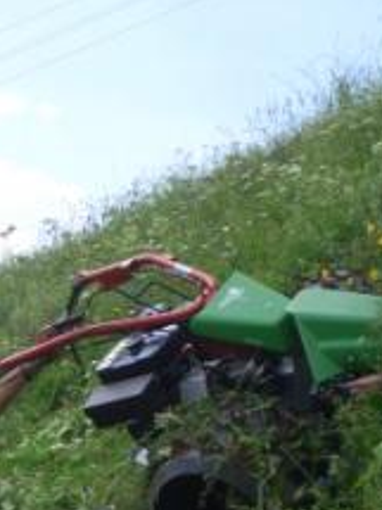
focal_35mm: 127
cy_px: 410
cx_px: 168
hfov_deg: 11.7
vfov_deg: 15.4
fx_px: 1871
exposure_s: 1/320
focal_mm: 8.1
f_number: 5
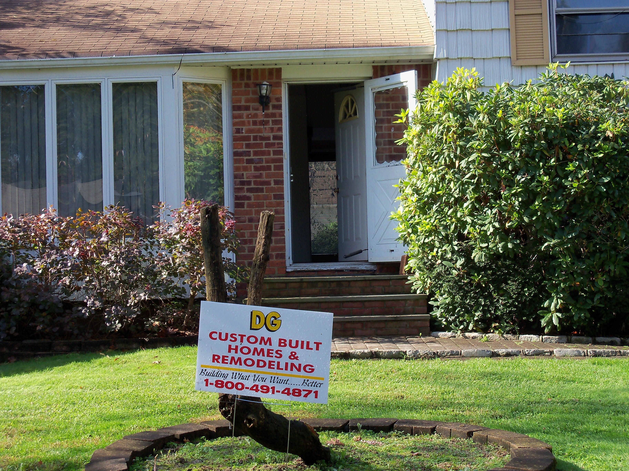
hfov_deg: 27.8
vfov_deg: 21.0
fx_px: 1272
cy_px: 236
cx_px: 314
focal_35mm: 70
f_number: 4.1
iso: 80
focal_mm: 12.3
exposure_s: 1/160
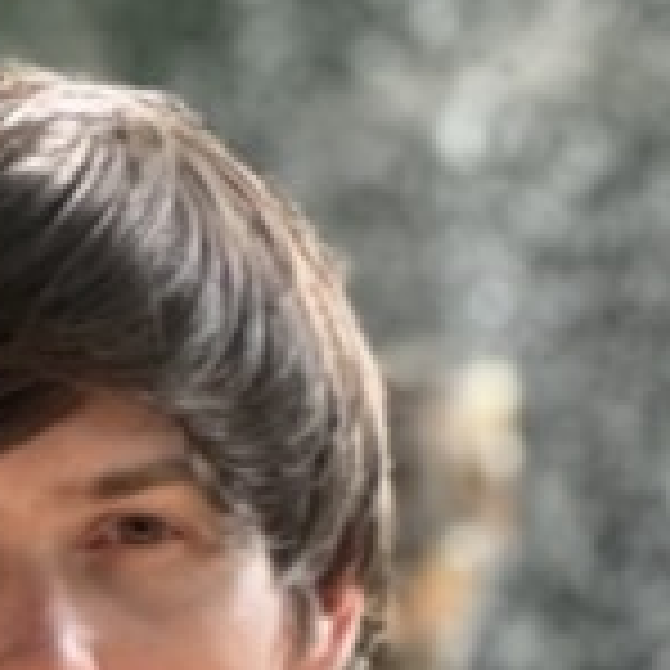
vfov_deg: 3.7
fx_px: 10248
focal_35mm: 468
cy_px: 1003
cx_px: 151
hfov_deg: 3.7
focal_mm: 9
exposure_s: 1/121
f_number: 2.8
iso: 100
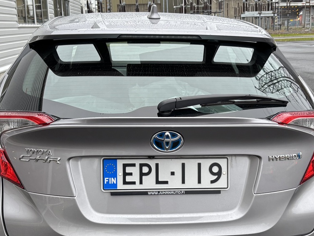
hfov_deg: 34.9
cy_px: 161
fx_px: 499
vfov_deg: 26.4
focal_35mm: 55
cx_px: 170
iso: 100
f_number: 1.6
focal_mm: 5.96
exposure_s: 1/121
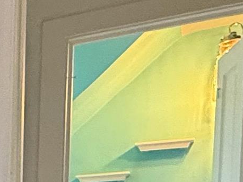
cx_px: -393
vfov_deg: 14.3
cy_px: 300
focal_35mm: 94
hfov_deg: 13.2
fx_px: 660
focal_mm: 2.22
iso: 500
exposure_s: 1/60
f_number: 2.2
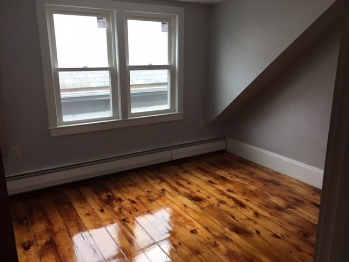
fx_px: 292
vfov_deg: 48.2
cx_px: 174
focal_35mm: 29
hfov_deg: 61.7
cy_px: 131
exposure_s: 1/30
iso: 25
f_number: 2.2
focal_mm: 4.15
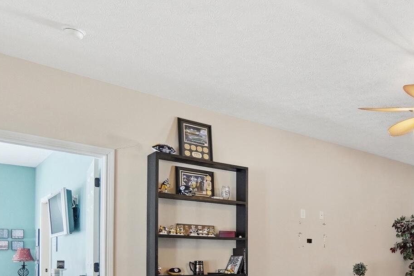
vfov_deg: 36.6
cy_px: 266
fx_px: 379
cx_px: 407
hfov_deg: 48.0
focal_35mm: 33
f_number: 4
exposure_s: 1/125
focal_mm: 10
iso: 100
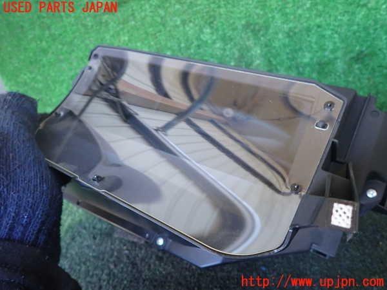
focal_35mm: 25
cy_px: 145
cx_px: 194
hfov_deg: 69.4
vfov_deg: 54.9
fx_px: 279
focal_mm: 4.5
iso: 200
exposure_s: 1/40
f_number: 2
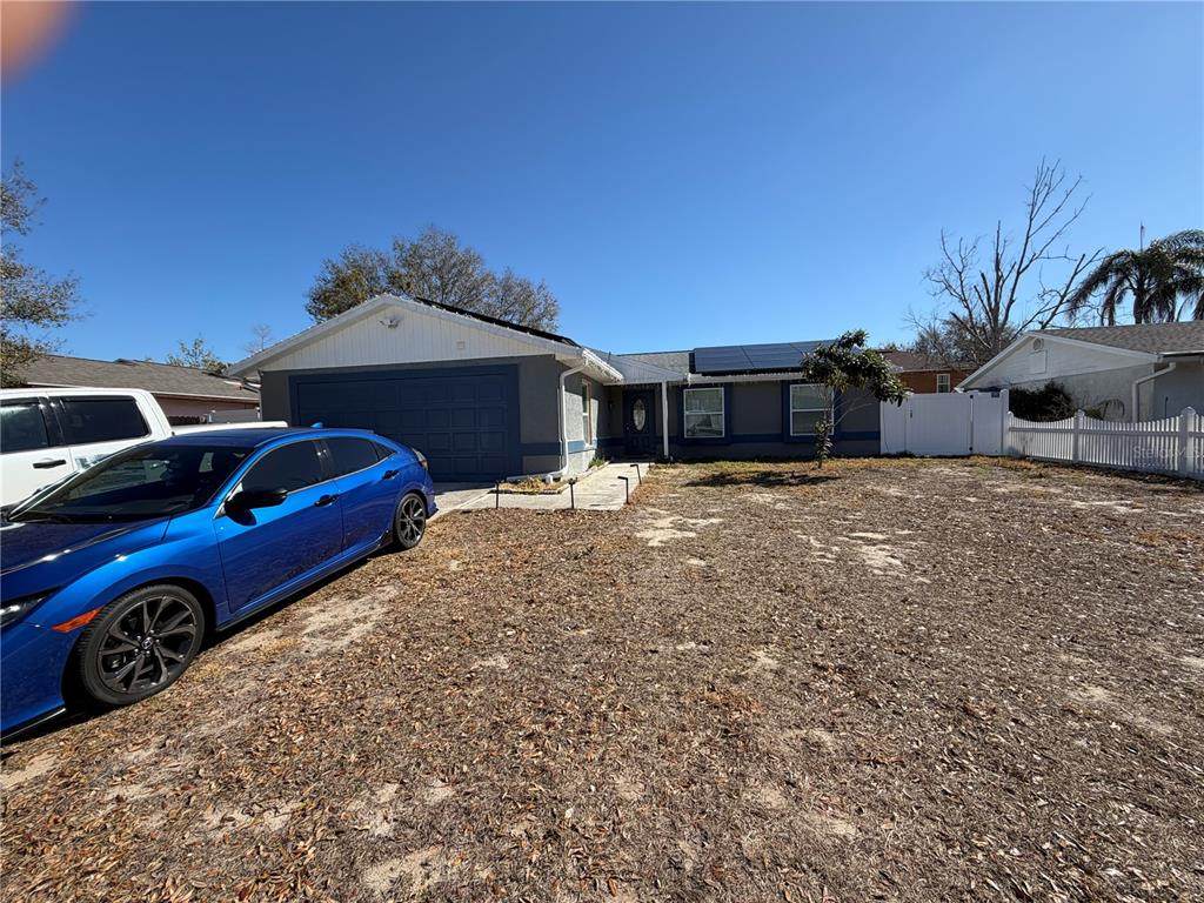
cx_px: 602
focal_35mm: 14
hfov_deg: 102.1
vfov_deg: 85.7
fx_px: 487
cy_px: 452
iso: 25
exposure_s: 1/770
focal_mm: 2.22
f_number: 2.2
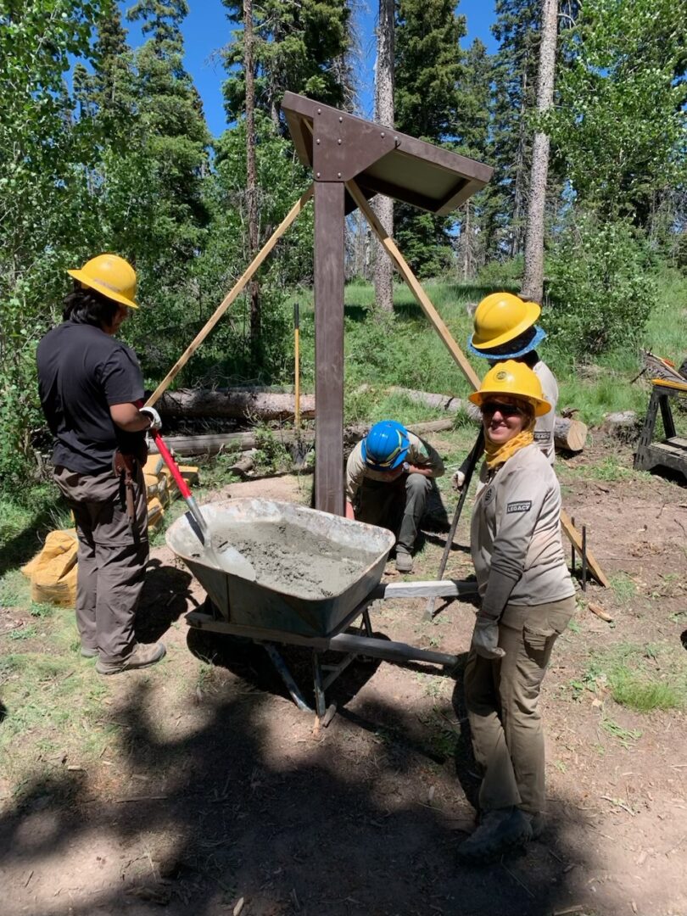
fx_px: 688
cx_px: 344
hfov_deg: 53.1
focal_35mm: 26
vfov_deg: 67.3
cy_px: 458
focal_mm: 4.25
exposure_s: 1/1163
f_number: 1.8
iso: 25
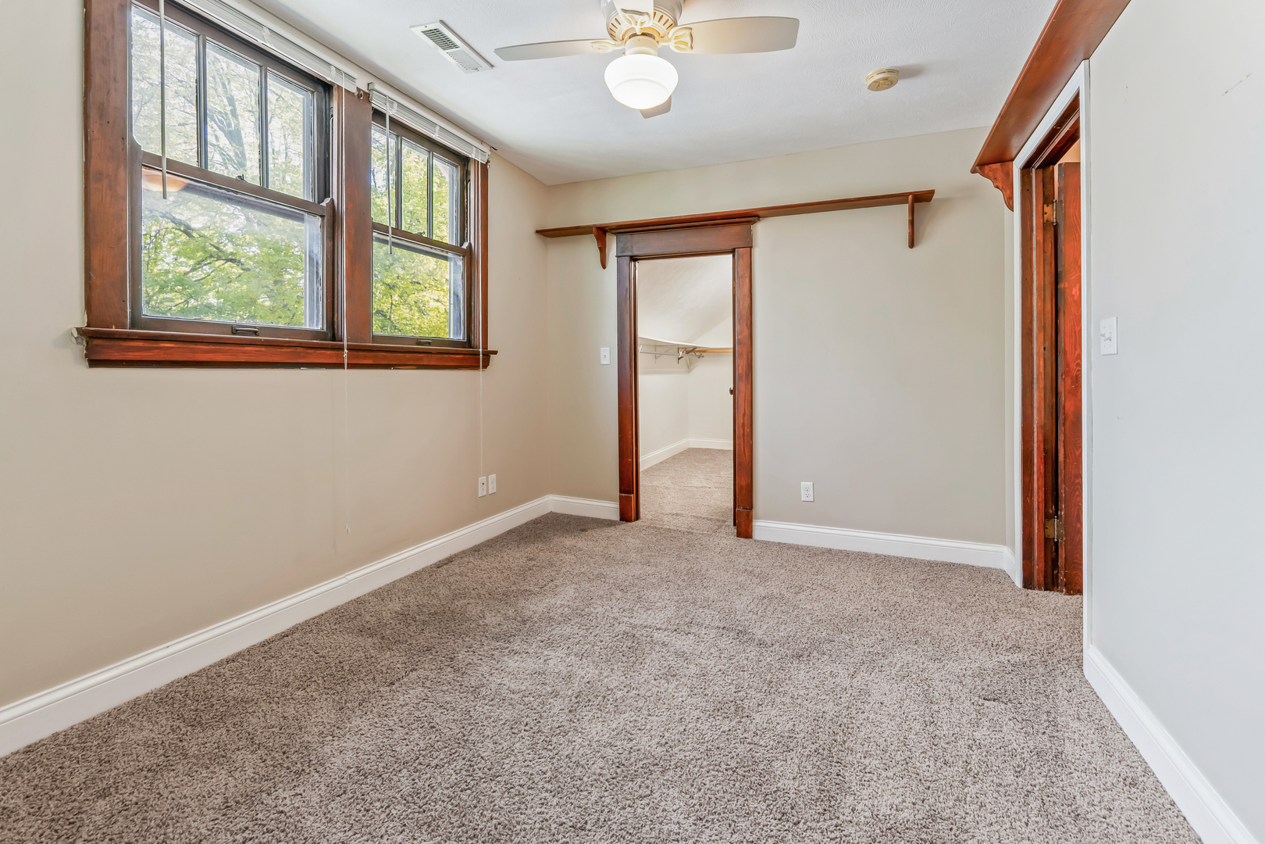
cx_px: 632
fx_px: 527
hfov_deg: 100.4
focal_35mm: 15
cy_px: 422
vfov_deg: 77.3
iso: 100
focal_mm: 10
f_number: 4.5
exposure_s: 1/50
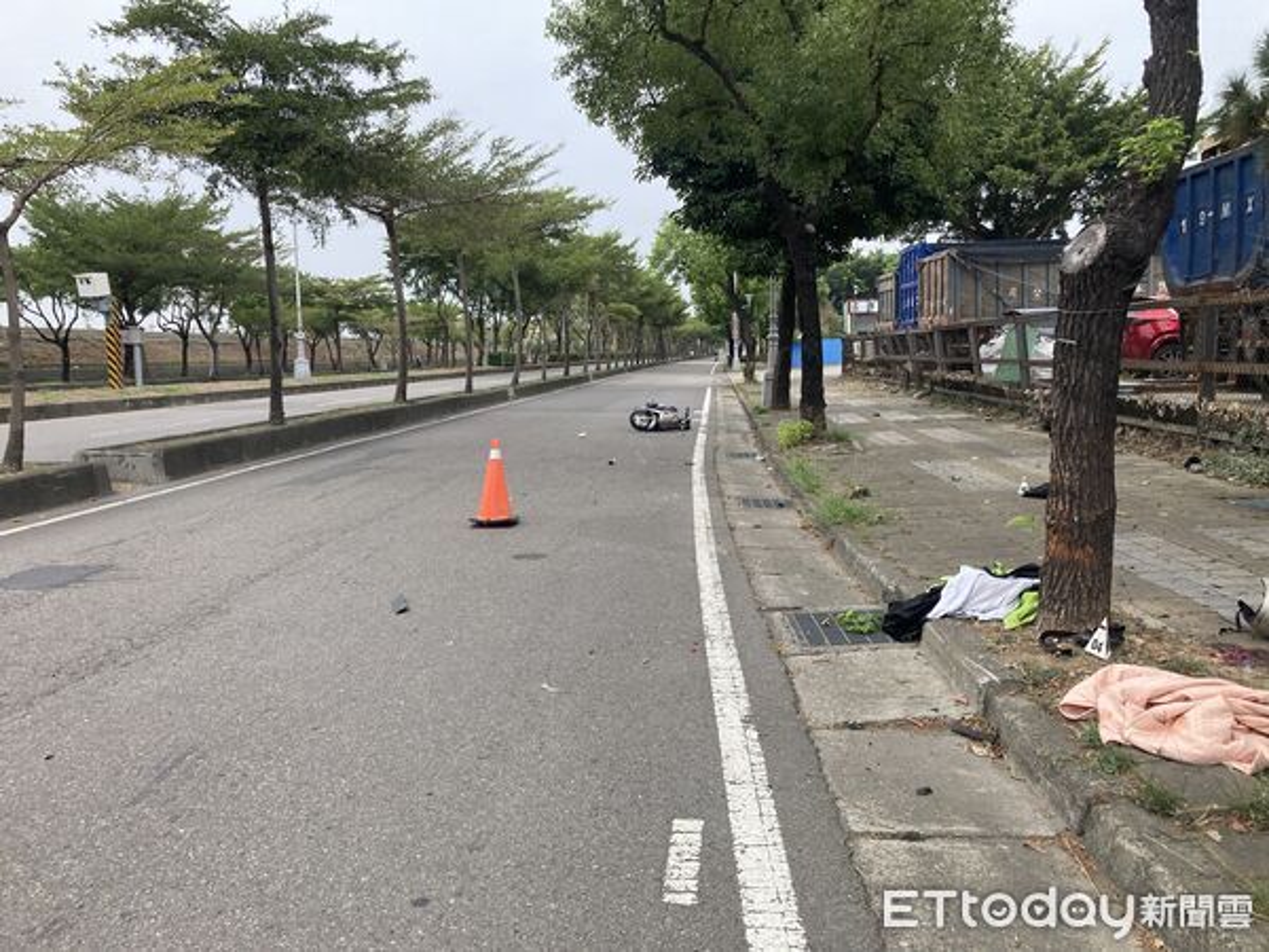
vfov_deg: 49.7
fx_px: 1026
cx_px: 634
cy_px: 476
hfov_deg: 63.4
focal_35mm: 28
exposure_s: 1/120
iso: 80
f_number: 1.8
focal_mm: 3.99
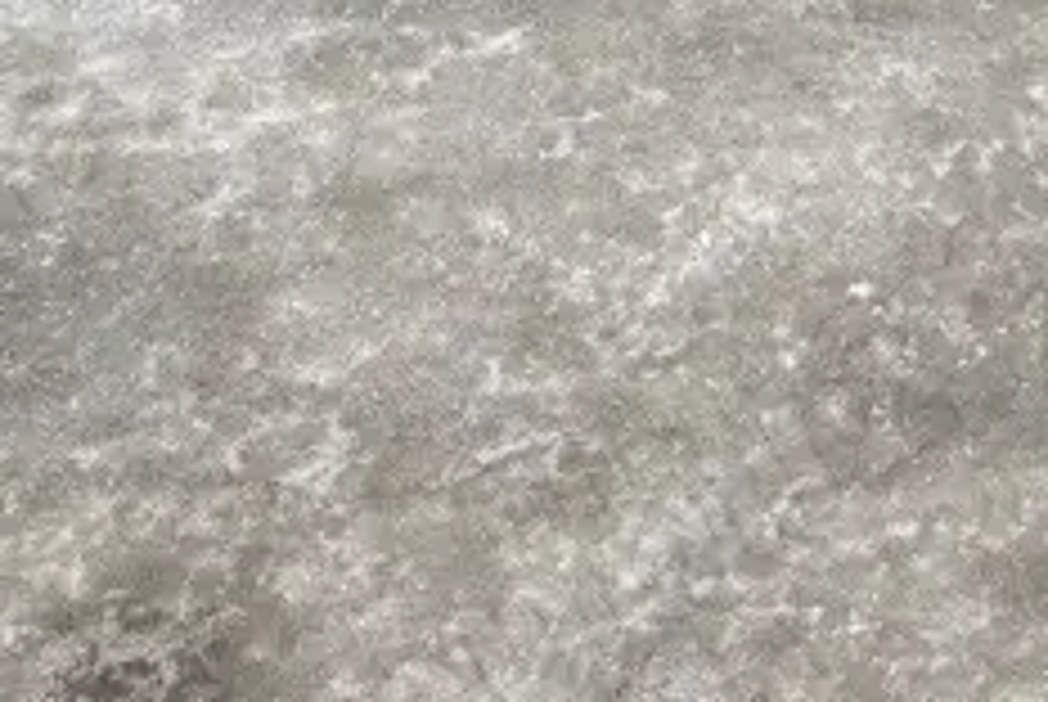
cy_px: -693
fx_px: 3119
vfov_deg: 11.6
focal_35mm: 107
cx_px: 1115
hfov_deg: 18.4
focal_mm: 6.76
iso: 80
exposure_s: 1/510
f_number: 1.78
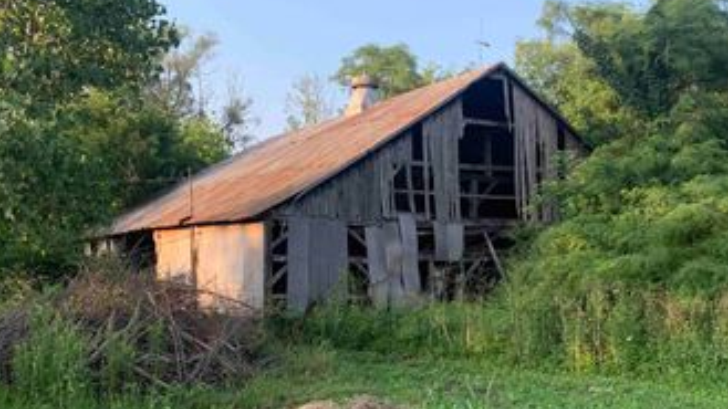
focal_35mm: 43
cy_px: 238
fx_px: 830
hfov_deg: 46.8
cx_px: 467
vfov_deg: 27.7
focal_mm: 4.25
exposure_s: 1/431
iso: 25
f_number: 1.8
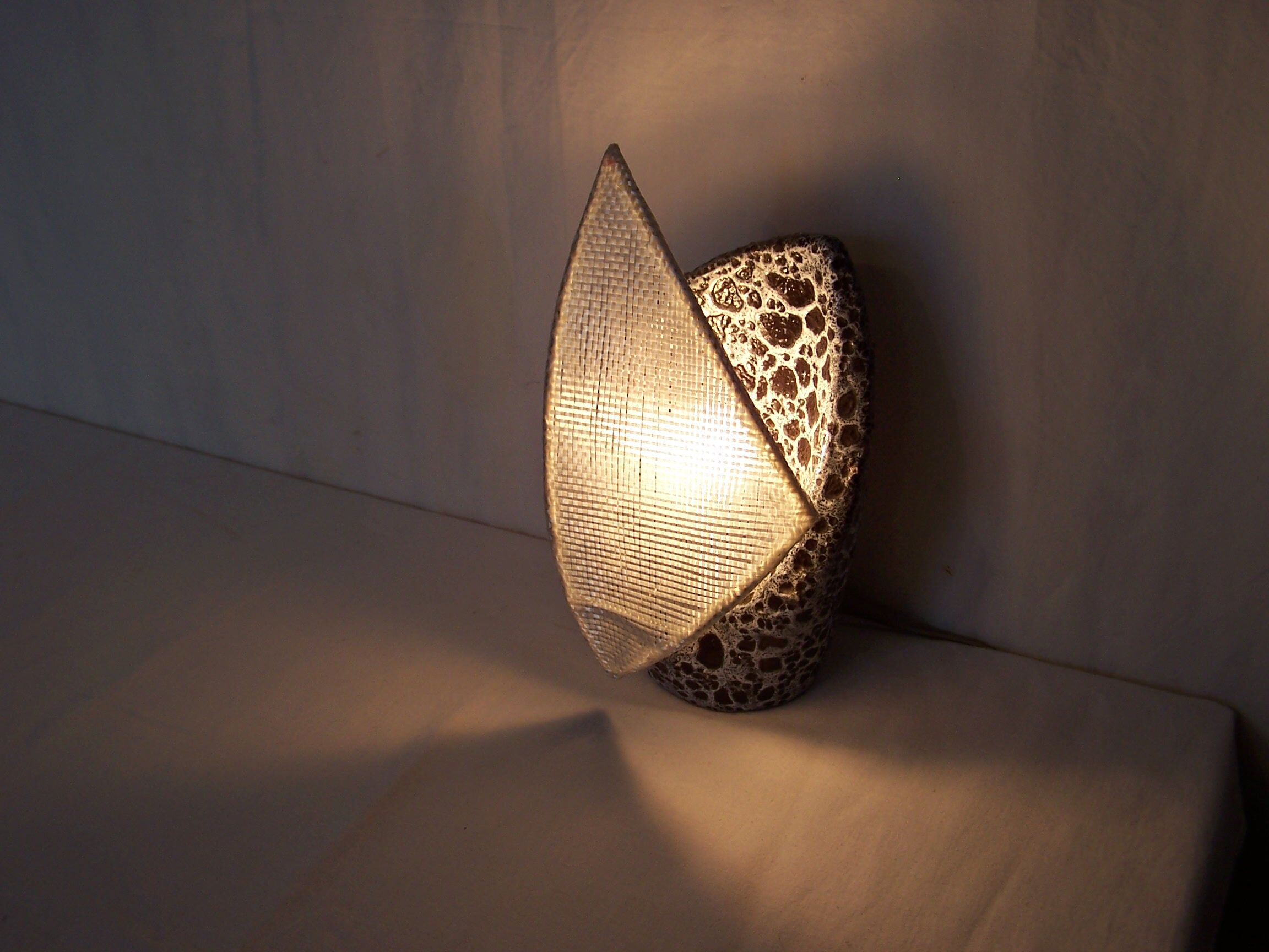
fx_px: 1393
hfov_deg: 49.0
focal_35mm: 38
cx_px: 634
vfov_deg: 37.7
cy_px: 476
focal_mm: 6.3
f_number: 2.8
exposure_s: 1/60
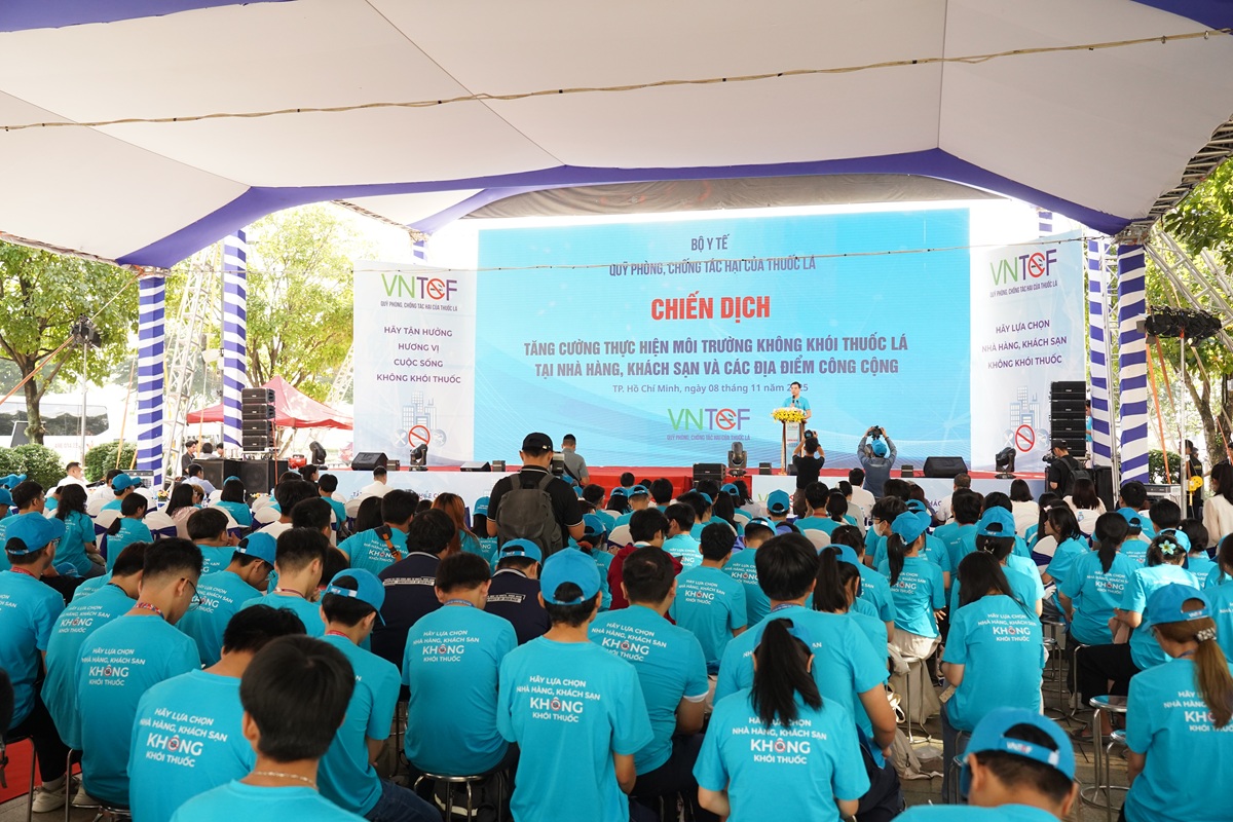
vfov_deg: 40.0
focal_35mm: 33
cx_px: 616
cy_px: 411
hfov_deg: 57.2
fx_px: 1130
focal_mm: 33
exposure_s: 1/800
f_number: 4.5
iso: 2500
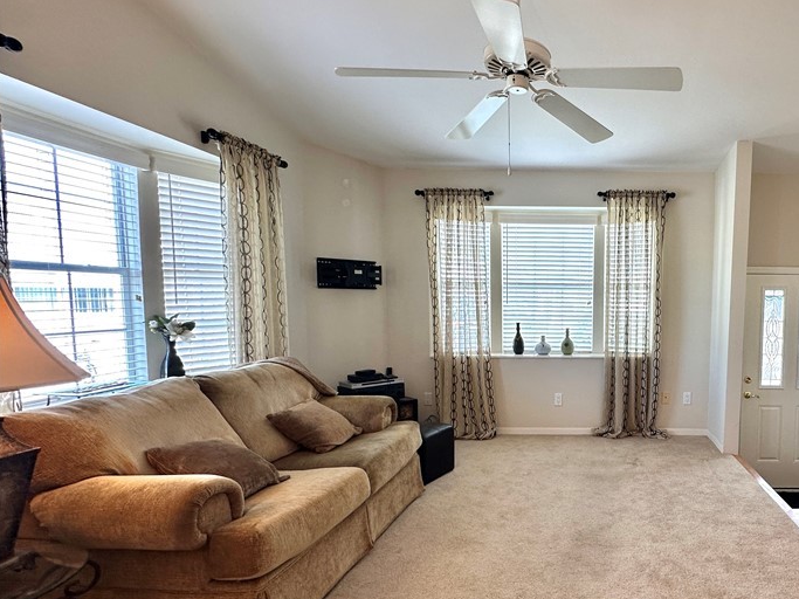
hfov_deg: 73.6
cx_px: 597
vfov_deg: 63.2
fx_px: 485
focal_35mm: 21
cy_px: 336
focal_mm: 2.22
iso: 80
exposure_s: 1/120
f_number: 2.2
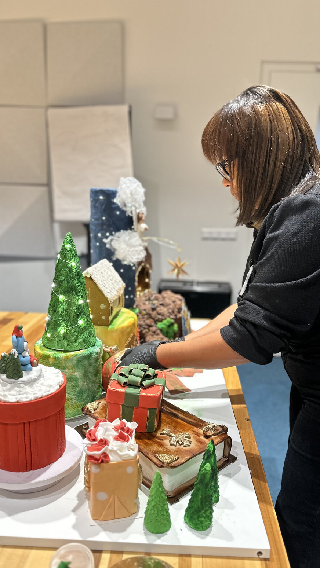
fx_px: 407
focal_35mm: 27
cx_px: 169
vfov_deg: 69.8
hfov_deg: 42.9
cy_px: 291
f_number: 1.78
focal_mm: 6.86
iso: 160
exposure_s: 1/50
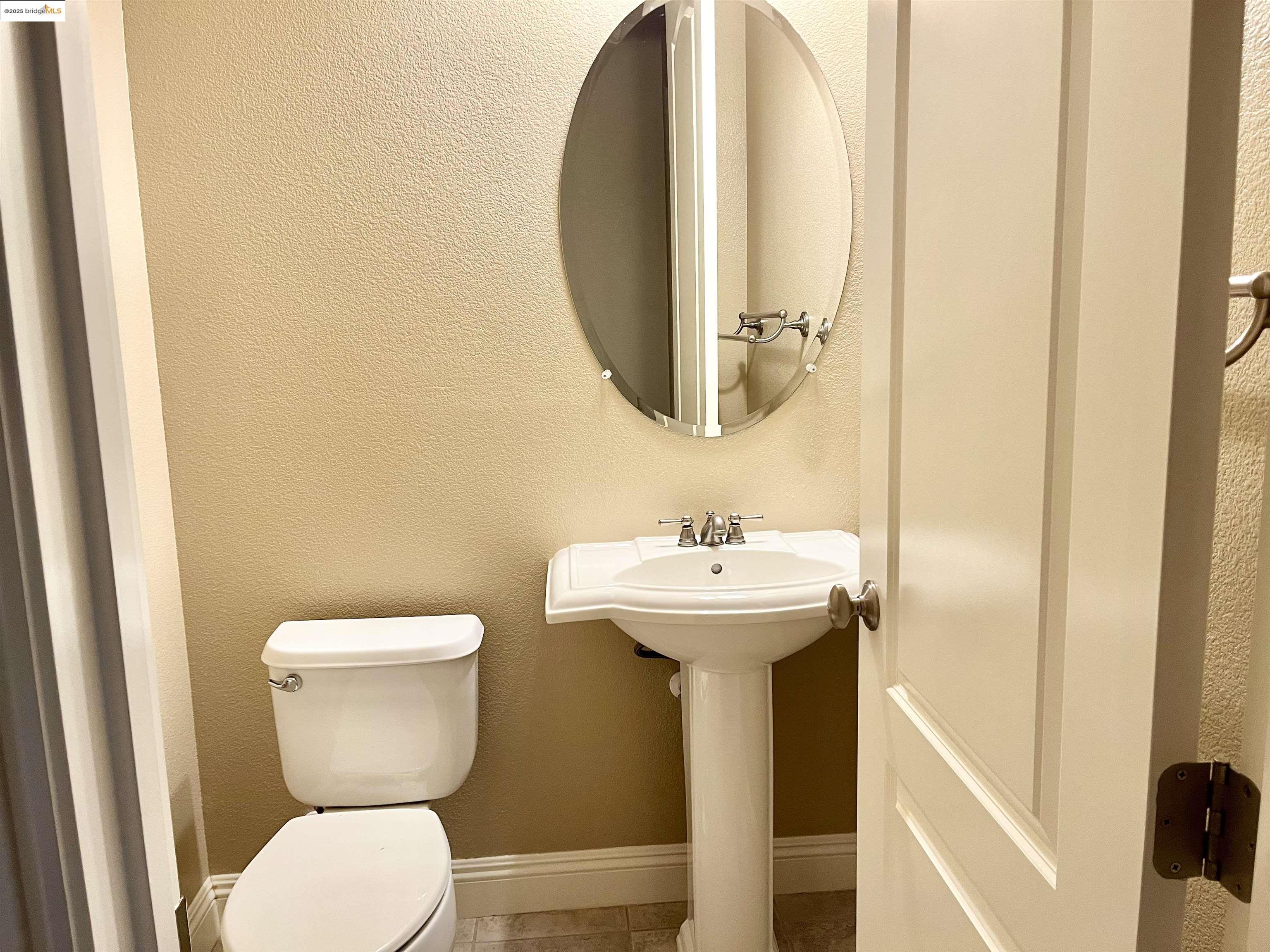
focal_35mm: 26
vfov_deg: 53.1
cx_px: 635
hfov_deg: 67.3
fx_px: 954
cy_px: 476
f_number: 1.6
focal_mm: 5.1
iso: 125
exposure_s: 1/60
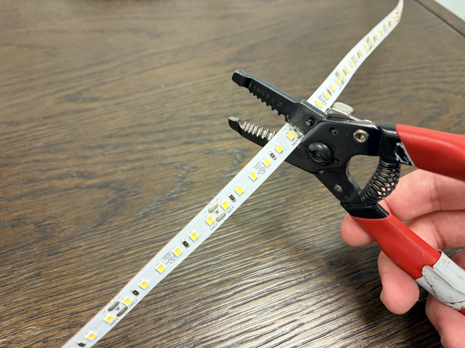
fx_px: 349
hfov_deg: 67.3
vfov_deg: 53.1
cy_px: 174
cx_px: 232
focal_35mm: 26
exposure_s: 1/60
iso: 125
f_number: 1.6
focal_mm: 5.96
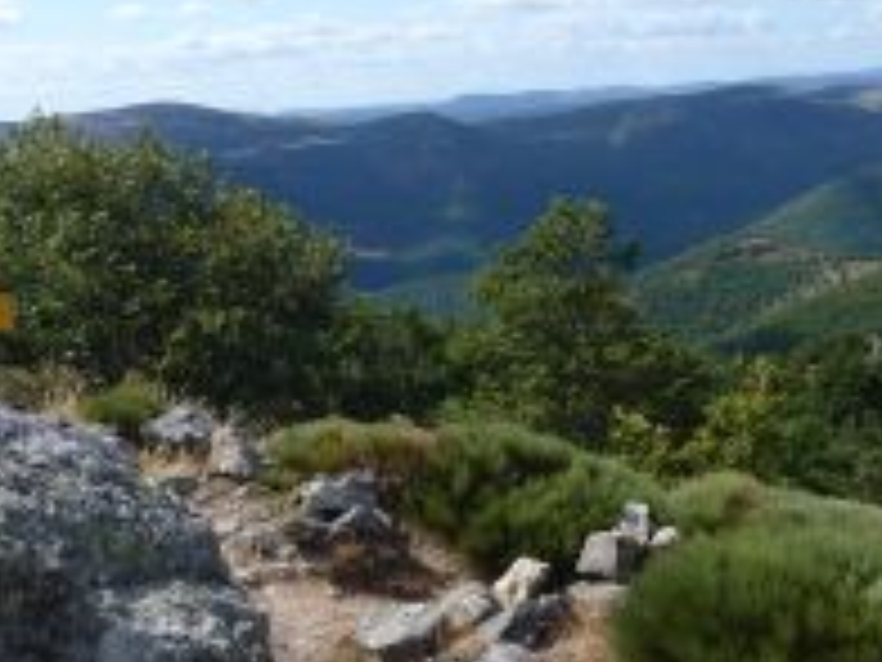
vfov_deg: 28.6
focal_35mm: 51
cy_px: 356
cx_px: 392
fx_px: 1299
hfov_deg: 37.4
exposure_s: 1/500
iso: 80
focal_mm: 4.1
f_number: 4.5
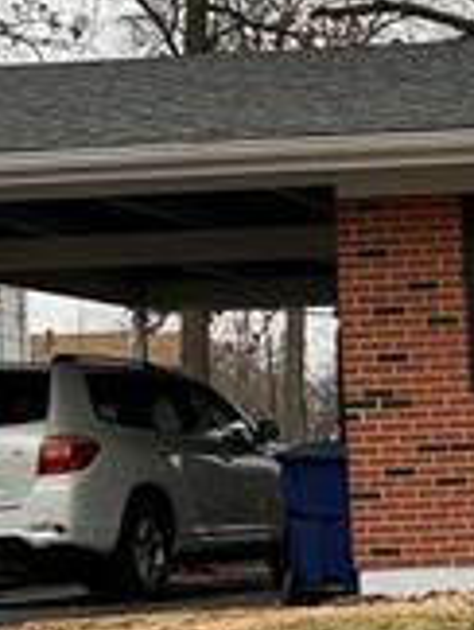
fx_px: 2240
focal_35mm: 123
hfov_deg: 11.0
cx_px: 929
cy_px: 591
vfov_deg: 15.8
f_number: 1.8
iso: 25
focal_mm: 4.25
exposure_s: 1/161
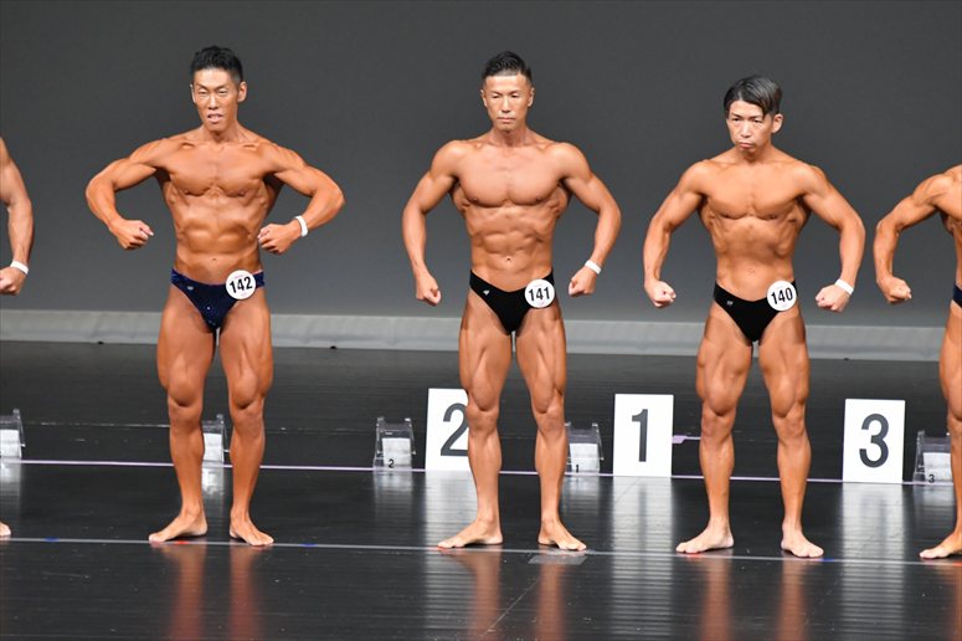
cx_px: 481
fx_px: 8414
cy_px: 320
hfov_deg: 6.5
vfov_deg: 4.4
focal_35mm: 315
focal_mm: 210
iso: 5000
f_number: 5.6
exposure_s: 1/400
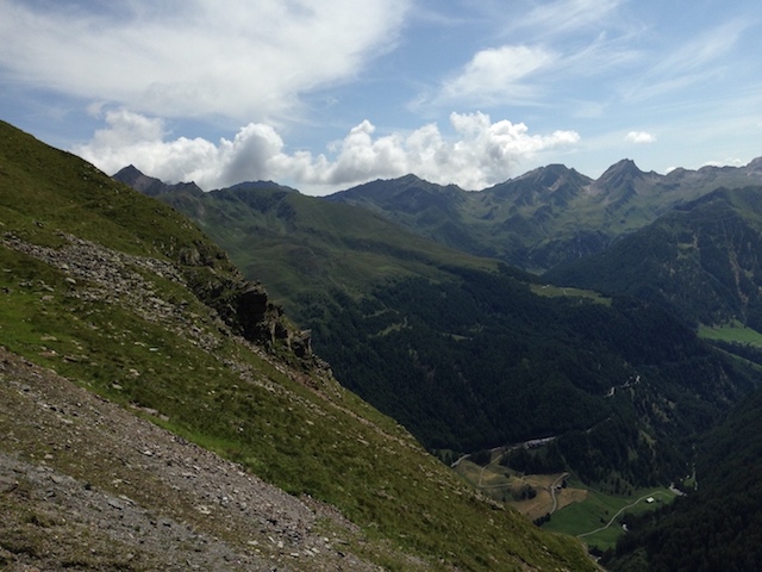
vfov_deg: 42.9
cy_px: 286
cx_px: 381
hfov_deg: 55.4
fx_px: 726
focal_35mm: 33
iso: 50
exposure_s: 1/2463
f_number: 2.4
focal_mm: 4.12
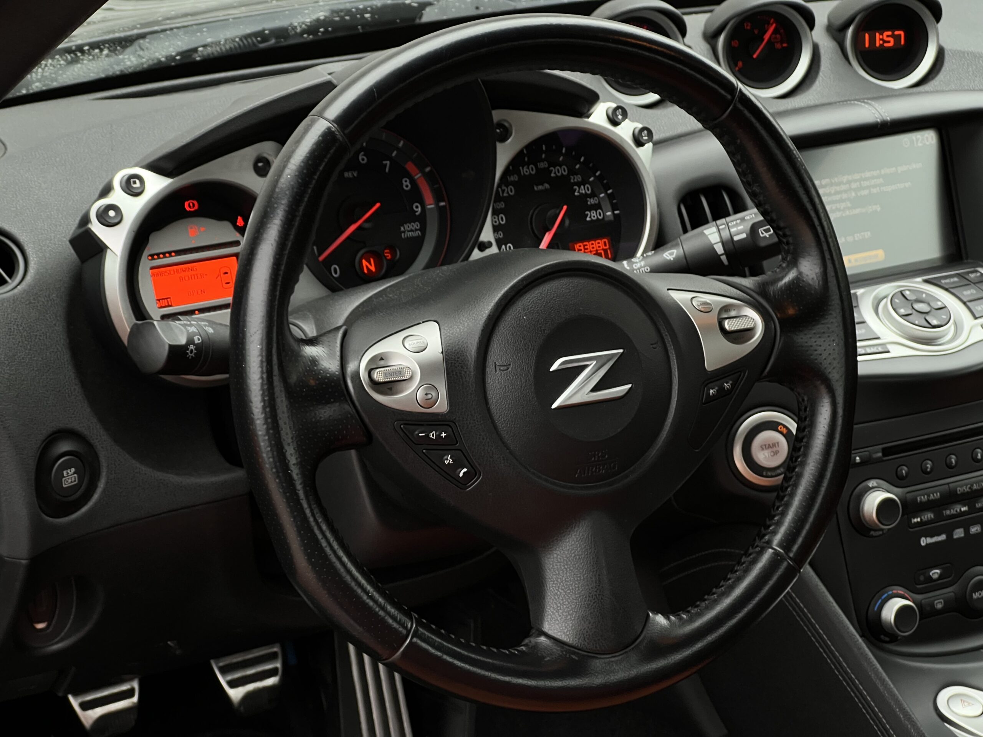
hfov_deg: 25.3
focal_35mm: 77
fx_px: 2187
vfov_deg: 19.1
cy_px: 368
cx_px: 492
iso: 125
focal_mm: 9
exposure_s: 1/99
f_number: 2.8
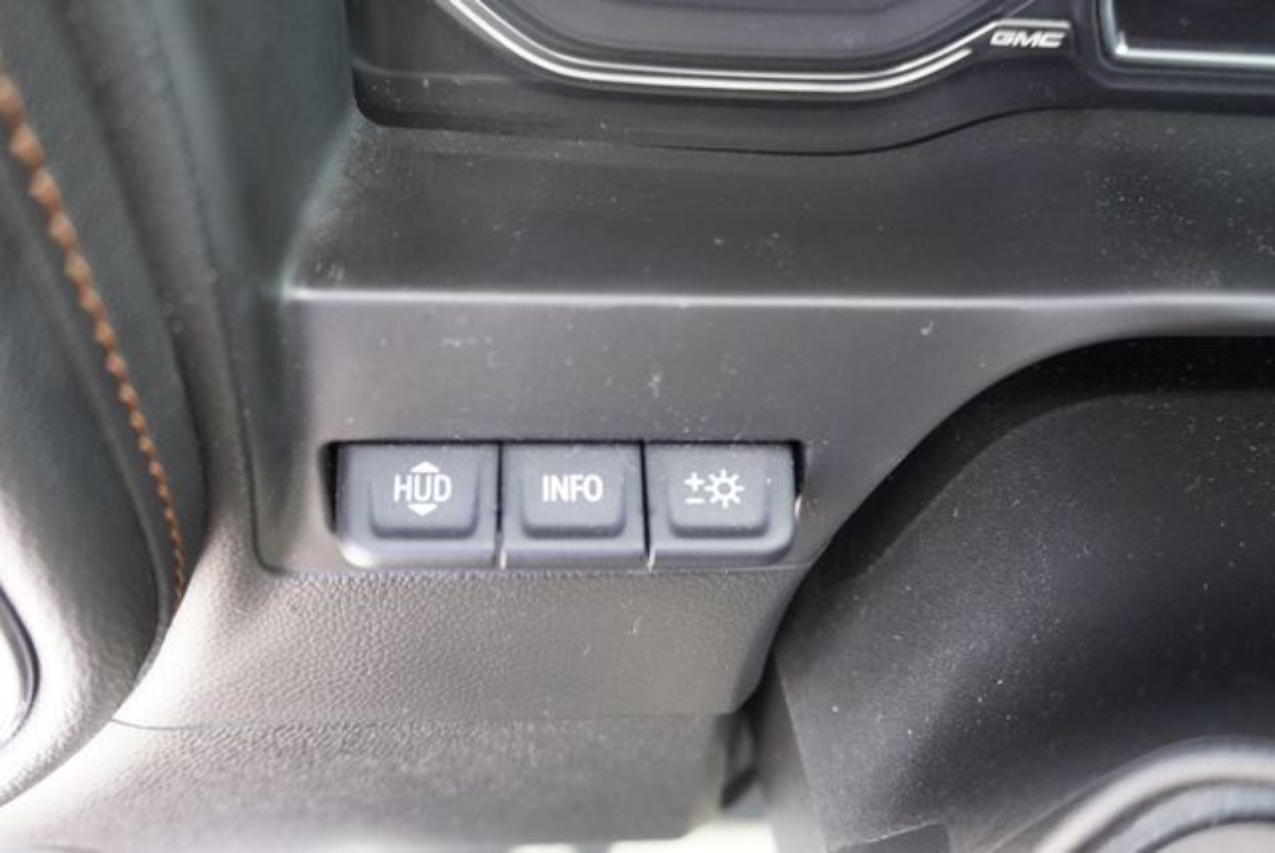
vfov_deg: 45.8
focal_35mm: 28
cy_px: 426
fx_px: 1010
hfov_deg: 64.5
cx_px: 638
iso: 3200
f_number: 4
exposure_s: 1/160
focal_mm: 19
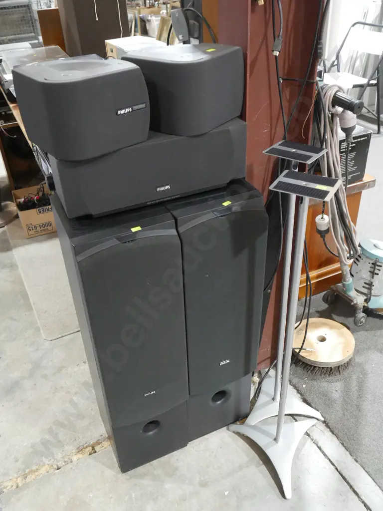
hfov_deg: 44.2
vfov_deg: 56.8
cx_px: 192
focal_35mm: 32
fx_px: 472
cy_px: 256
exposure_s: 1/60
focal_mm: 16
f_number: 5.6
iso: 3200
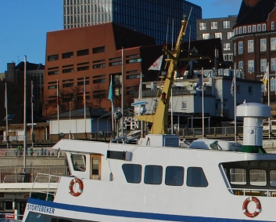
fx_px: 801
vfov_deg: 15.6
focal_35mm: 98
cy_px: 183
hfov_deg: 18.3
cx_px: 349
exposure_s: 1/250
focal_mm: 24
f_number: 10
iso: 200
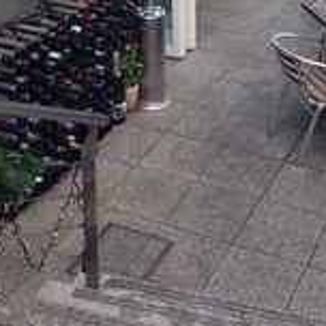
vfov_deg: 20.9
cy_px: -71
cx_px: 242
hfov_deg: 22.3
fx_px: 820
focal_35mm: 77
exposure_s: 1/120
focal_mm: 4.12
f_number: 2.4
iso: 50
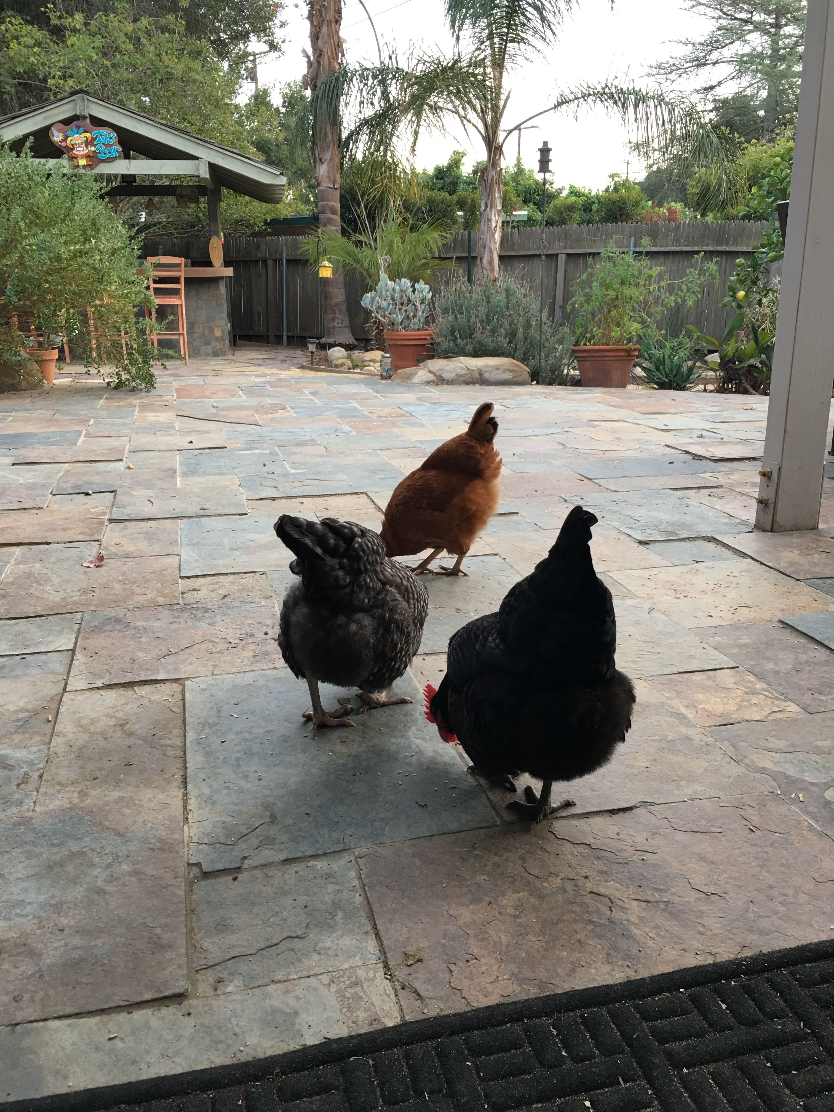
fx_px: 932
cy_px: 556
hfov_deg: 48.2
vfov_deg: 61.7
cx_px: 417
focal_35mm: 29
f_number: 2.2
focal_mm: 4.15
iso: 32
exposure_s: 1/30
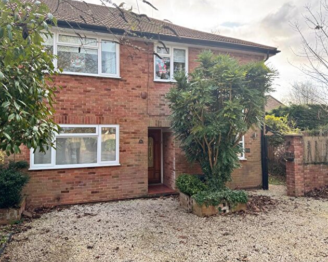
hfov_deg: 66.0
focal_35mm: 26
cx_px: 158
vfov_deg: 54.9
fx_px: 252
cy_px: 126
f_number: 1.78
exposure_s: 1/387
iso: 80
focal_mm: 6.76
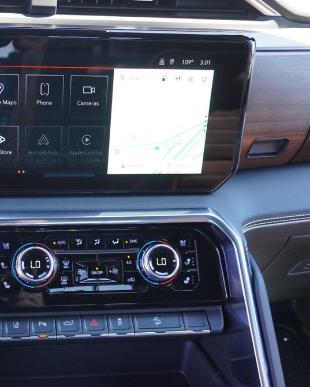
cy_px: 191
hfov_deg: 33.4
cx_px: 43
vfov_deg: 42.9
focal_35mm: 43
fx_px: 493
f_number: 4
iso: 1600
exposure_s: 1/320
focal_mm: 20
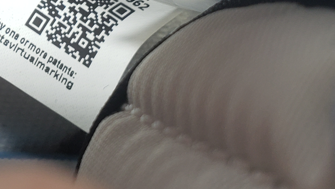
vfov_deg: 12.8
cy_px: -38
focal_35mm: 92
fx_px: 817
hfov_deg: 22.1
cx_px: -16
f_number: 2.4
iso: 100
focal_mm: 4.3
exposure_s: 1/100
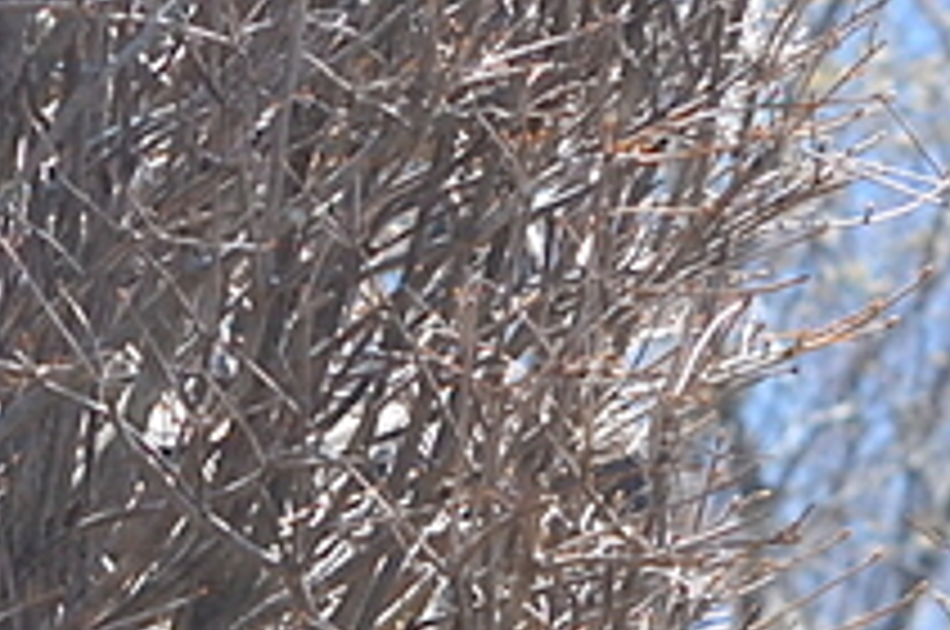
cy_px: 351
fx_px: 15756
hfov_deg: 3.5
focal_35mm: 598
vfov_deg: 2.3
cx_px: 693
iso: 1600
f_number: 8
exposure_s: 1/1000
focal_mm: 70
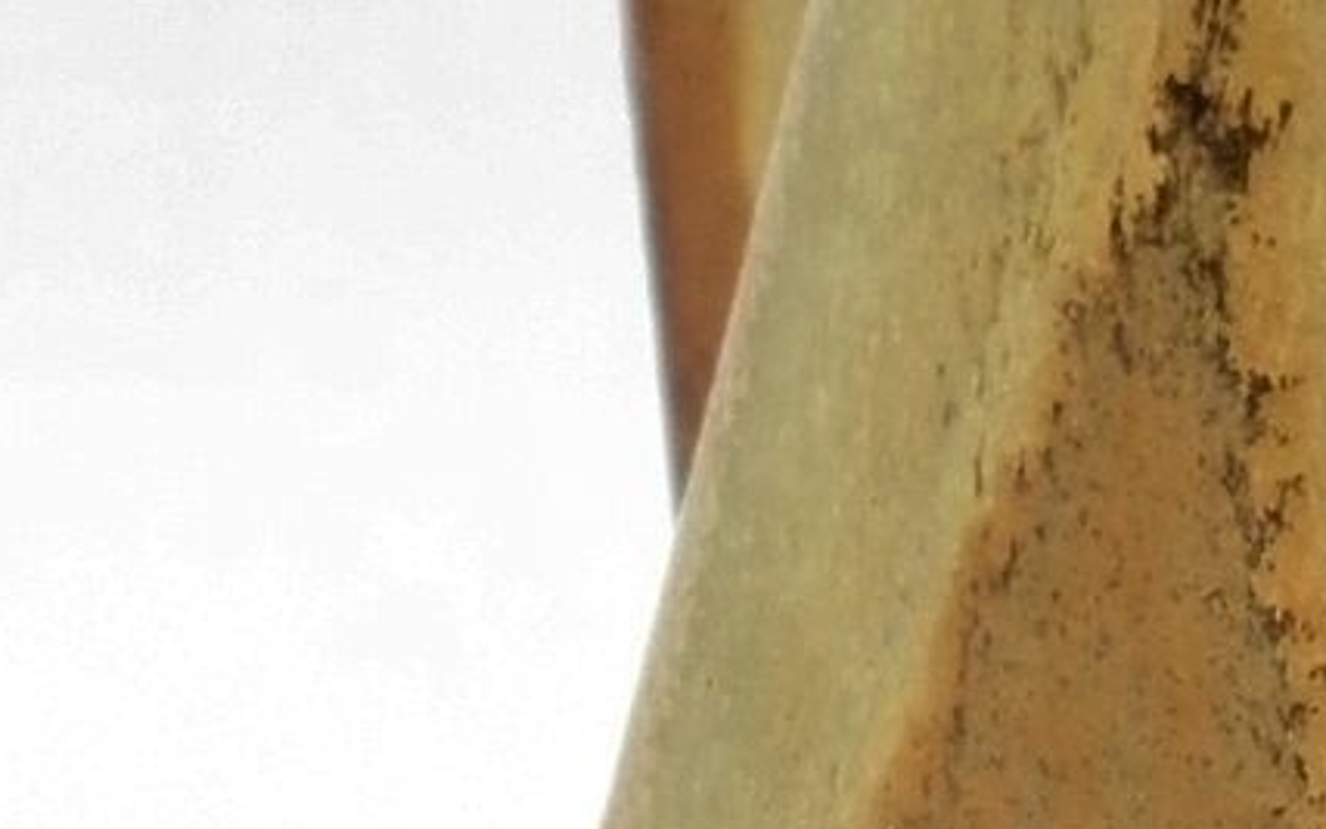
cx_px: 2419
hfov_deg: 4.8
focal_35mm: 432
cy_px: 1093
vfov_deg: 3.0
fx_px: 15614
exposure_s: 1/200
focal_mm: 12.2
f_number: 8.6
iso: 125
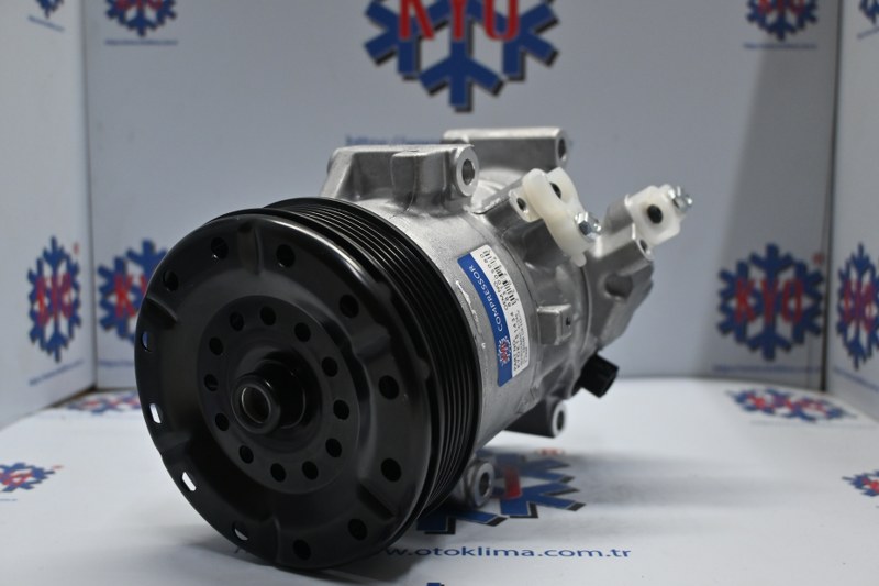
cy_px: 293
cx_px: 440
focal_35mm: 38
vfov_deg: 35.5
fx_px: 915
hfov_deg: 51.3
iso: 800
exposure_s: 1/125
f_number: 4.2
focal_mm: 25
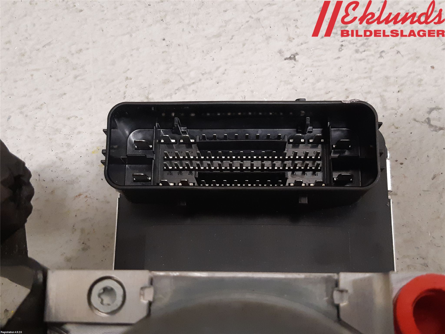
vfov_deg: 53.1
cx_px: 222
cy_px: 167
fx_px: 334
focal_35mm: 26
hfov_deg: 67.3
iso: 250
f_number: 1.7
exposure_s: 1/50
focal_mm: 3.93
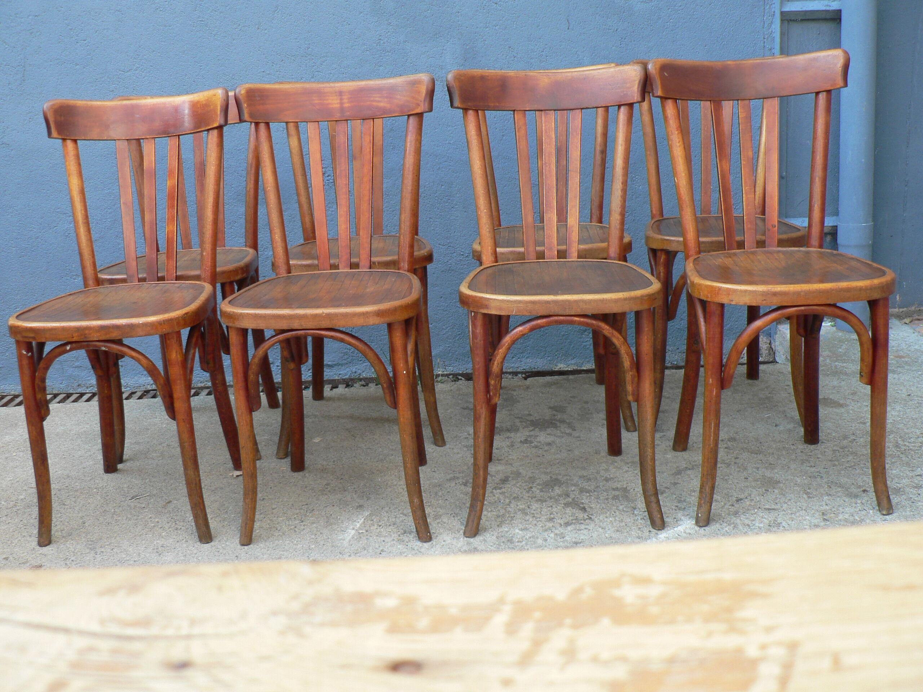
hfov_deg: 51.4
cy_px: 346
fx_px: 960
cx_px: 462
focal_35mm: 36
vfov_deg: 39.7
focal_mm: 6
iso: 80
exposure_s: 1/80
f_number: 2.8
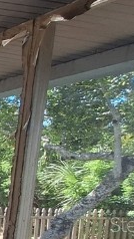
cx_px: -308
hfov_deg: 10.3
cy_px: 224
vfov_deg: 32.3
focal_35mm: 61
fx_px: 385
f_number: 2.2
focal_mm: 1.74
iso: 40
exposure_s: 1/203
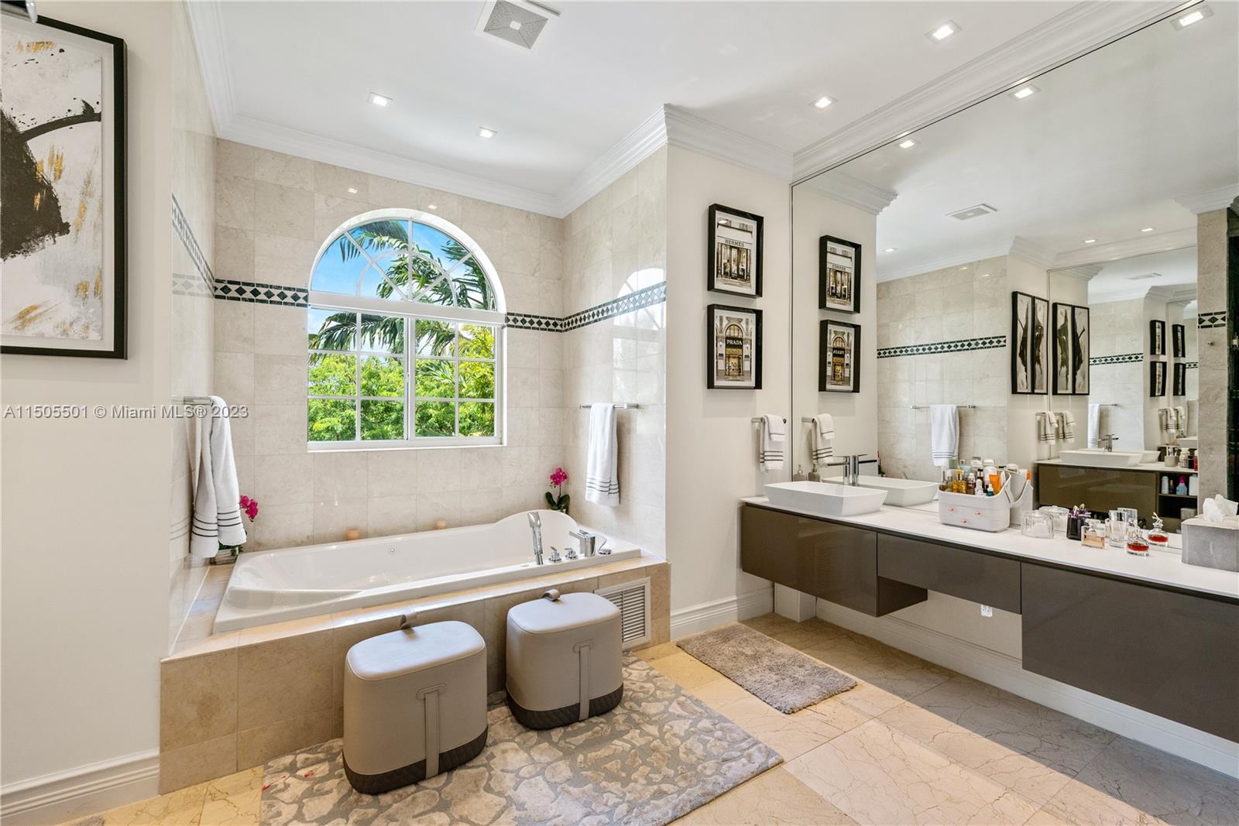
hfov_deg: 100.4
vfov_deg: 77.3
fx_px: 516
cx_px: 620
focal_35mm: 15
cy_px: 413
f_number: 7.1
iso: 400
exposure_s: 1/100
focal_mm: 15
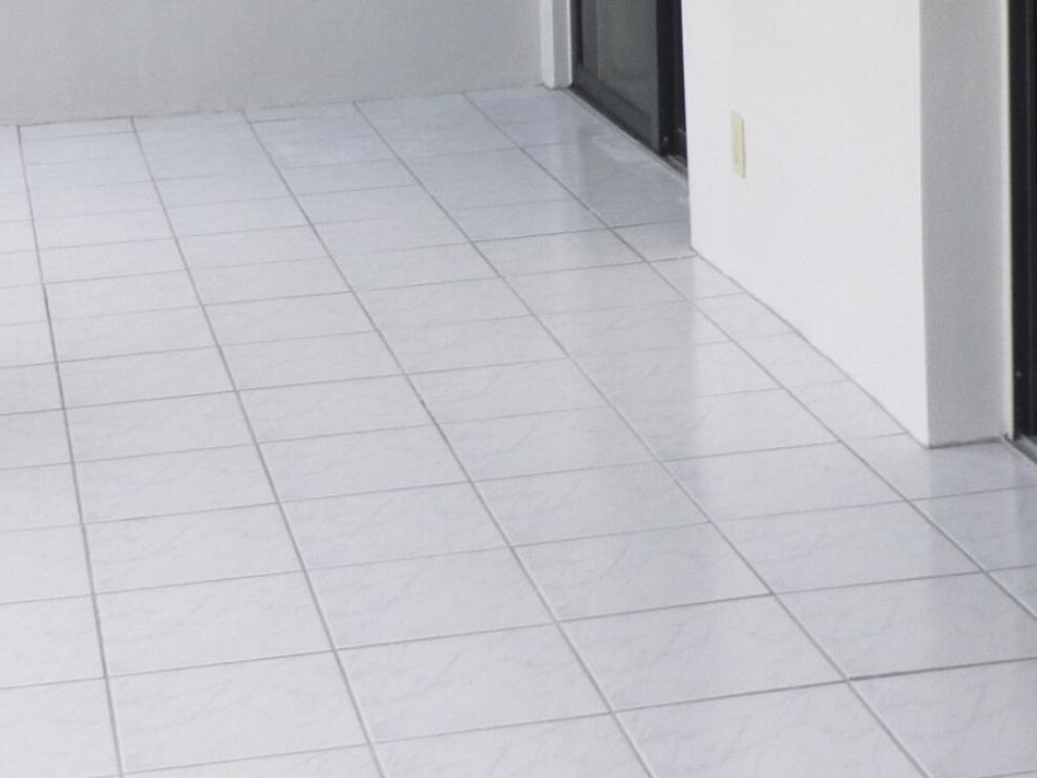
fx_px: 2547
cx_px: 415
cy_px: -105
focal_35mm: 85
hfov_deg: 23.0
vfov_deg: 16.8
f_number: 3.3
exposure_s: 1/80
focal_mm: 5
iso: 100
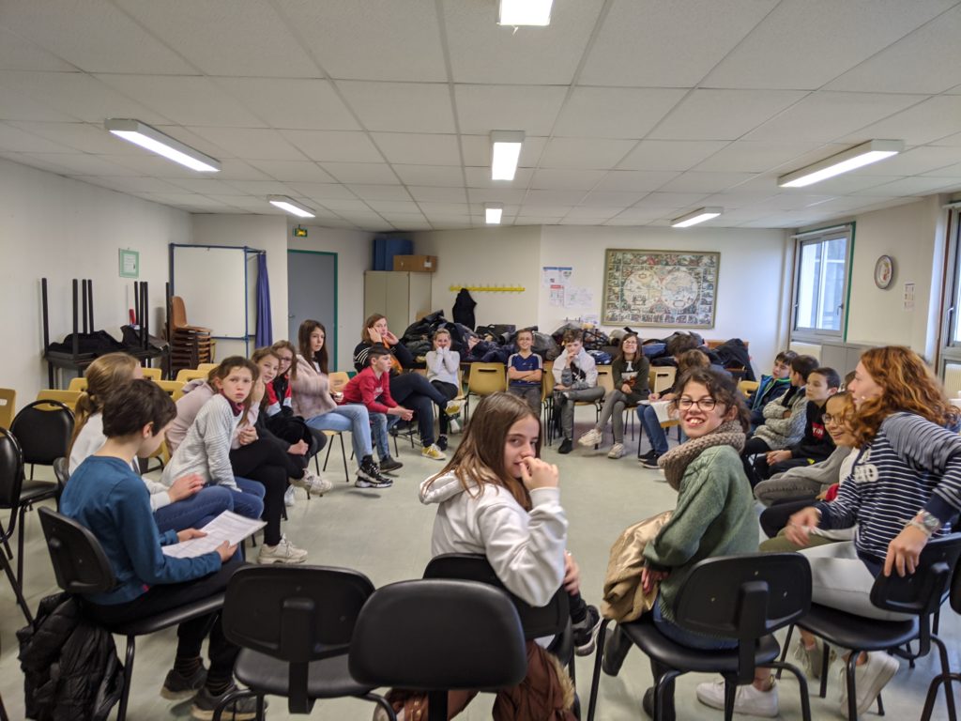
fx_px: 750
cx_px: 480
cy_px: 360
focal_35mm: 27
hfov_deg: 65.3
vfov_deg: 51.4
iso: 66
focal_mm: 4.44
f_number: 1.8
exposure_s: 1/33.3
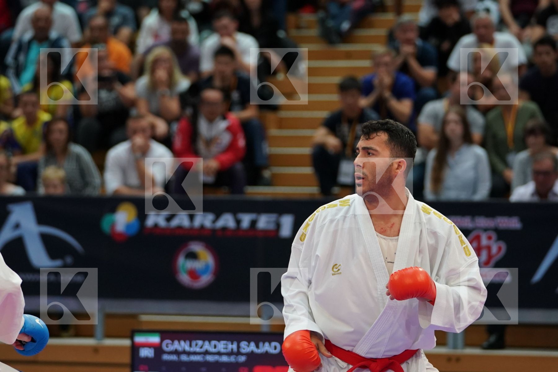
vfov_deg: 7.5
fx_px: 2836
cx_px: 279
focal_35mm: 183
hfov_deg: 11.2
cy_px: 186
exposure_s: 1/1000
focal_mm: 122
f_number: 2.8
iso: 2000
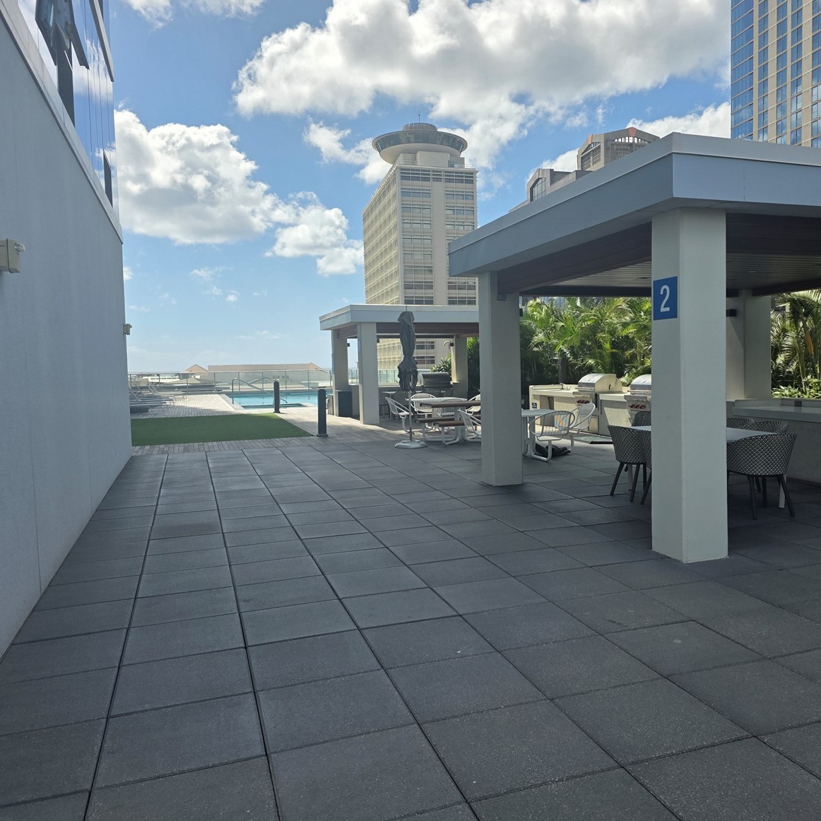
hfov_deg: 57.0
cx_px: 483
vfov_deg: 57.3
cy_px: 410
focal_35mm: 28
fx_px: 751
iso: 80
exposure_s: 1/6809
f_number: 1.7
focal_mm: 6.3
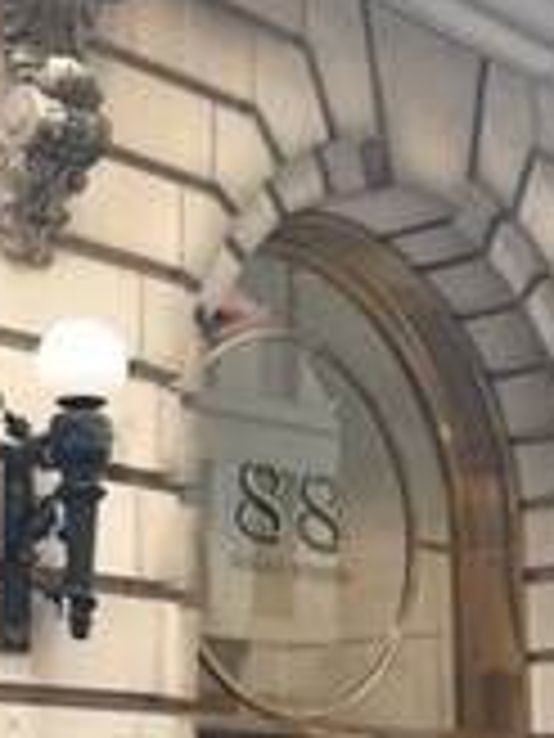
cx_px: 167
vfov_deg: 23.0
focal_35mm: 85
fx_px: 1814
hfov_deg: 17.3
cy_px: 459
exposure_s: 1/30
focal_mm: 4.15
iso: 25
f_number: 2.2
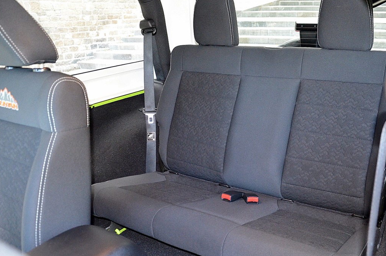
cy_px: 144
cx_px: 239
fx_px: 364
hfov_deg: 55.3
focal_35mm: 34
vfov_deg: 38.7
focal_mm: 18
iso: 2500
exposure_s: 1/60
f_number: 3.5
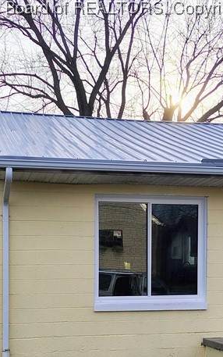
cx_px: 85
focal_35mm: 57
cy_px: 297
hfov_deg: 22.7
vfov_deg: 34.3
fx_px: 554
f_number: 1.8
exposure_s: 1/649
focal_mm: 5.56
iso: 100
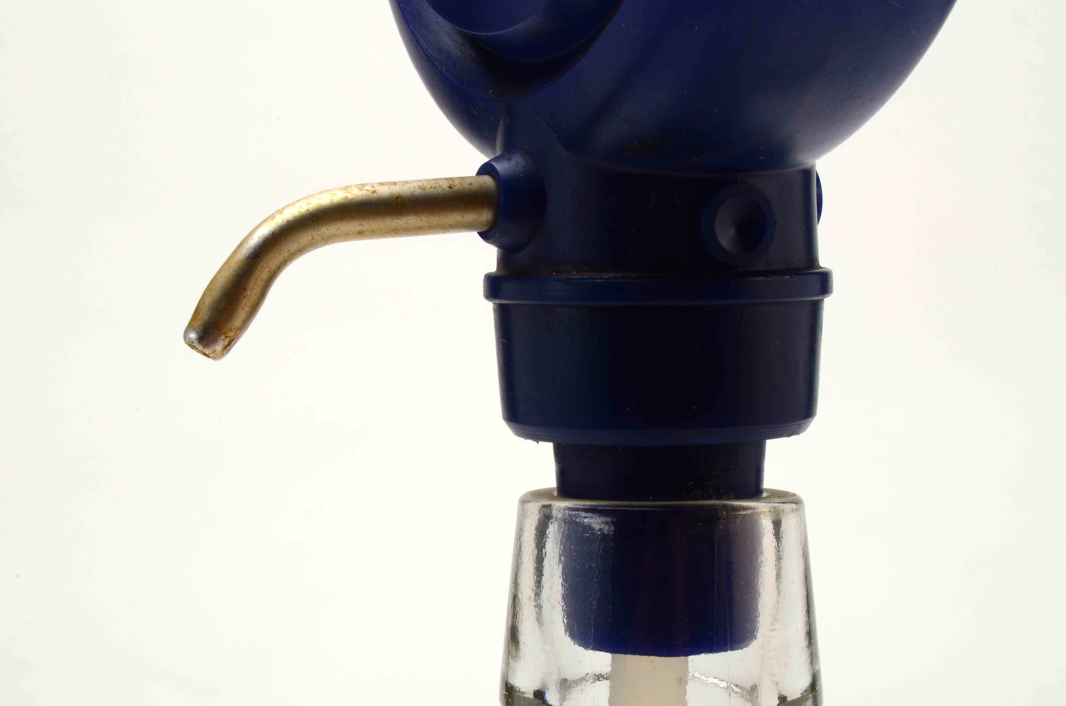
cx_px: 533
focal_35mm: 82
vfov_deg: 16.5
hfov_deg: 24.7
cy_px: 353
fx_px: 2438
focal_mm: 55
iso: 100
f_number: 32
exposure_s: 1/160
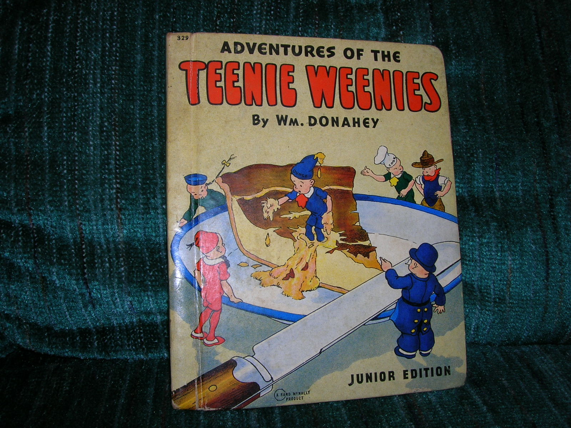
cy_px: 214
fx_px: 561
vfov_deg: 41.8
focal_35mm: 34
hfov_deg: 54.0
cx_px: 286
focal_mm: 5.7
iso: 50
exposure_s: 1/60.1
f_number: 4.9
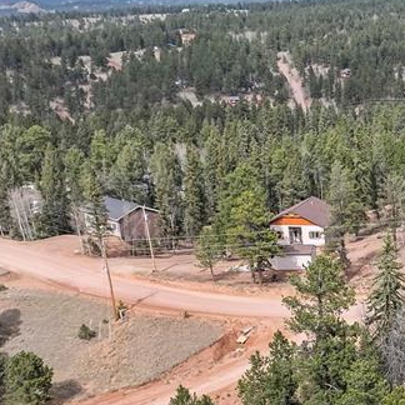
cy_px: 365
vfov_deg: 25.0
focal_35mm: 67
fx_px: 887
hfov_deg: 22.8
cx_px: 530
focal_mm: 12.29
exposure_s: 1/3200
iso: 140
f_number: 2.8
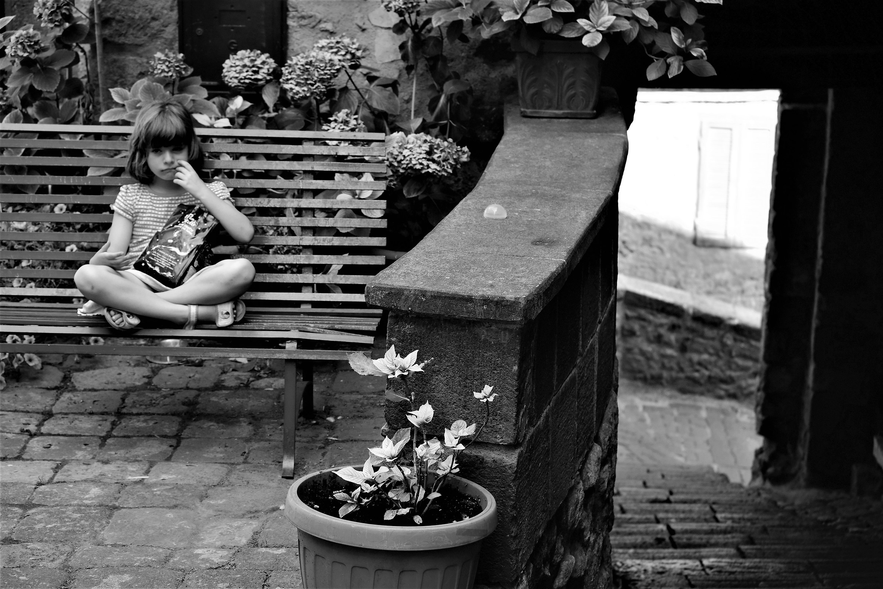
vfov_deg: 16.5
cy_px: 294
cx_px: 442
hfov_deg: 24.5
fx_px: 2036
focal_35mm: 83
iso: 320
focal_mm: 55
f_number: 4.5
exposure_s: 1/250
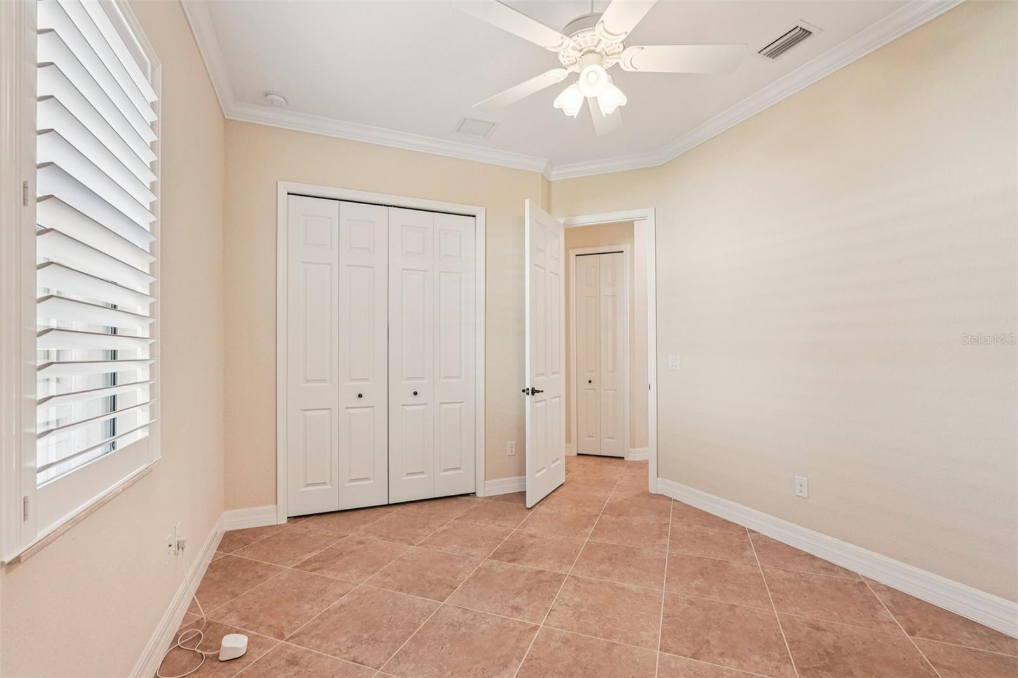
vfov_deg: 73.7
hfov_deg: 96.7
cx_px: 509
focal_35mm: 16
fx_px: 452
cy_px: 339
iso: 400
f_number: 8
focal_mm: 16
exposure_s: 1/13
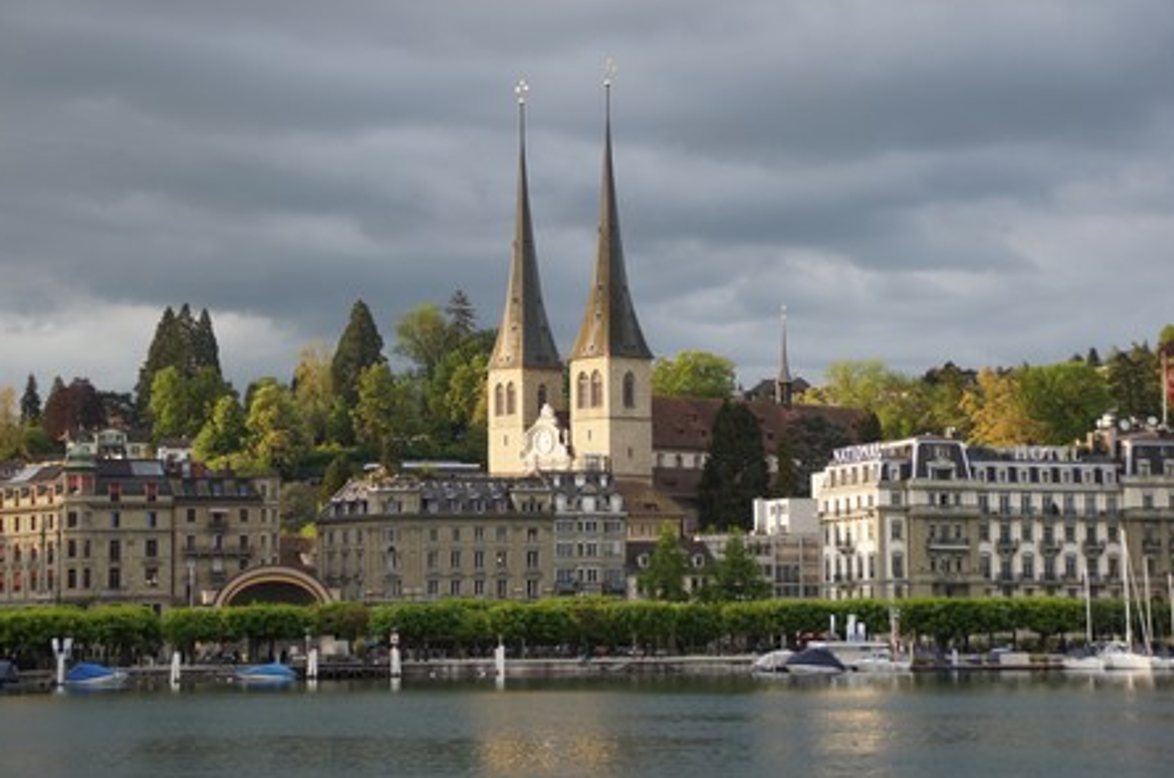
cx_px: 591
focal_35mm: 93
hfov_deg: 21.9
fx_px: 3027
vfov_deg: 14.6
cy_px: 389
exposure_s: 1/100
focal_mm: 60
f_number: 5.6
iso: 100
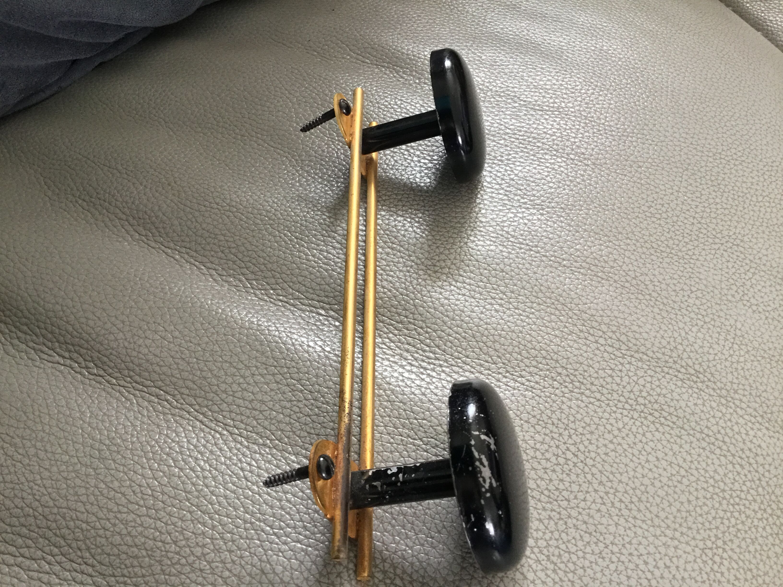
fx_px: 701
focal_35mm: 31
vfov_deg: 45.4
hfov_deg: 58.4
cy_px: 294
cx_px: 392
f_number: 2.4
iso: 160
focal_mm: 3.3
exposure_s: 1/33
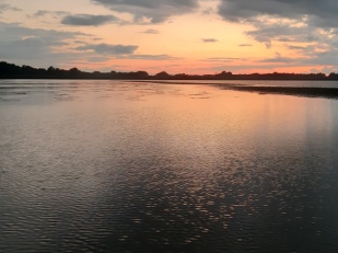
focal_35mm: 42
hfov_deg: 44.5
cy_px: 91
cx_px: 209
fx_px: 410
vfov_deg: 34.1
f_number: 1.7
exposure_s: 1/50
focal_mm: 3.93
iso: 250
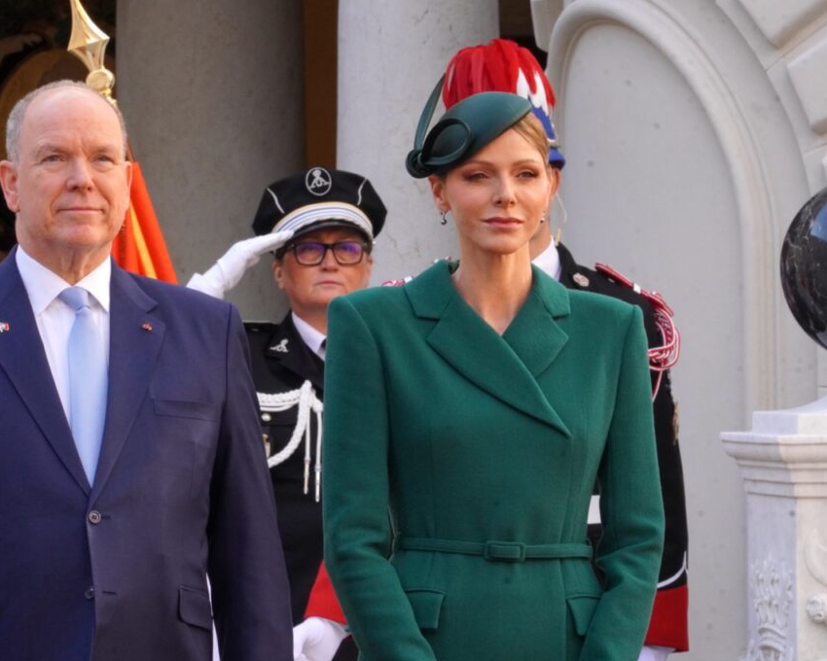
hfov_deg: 3.7
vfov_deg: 3.0
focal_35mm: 519
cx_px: 347
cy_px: 330
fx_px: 12703
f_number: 25
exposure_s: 1/125
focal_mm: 306
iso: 1600
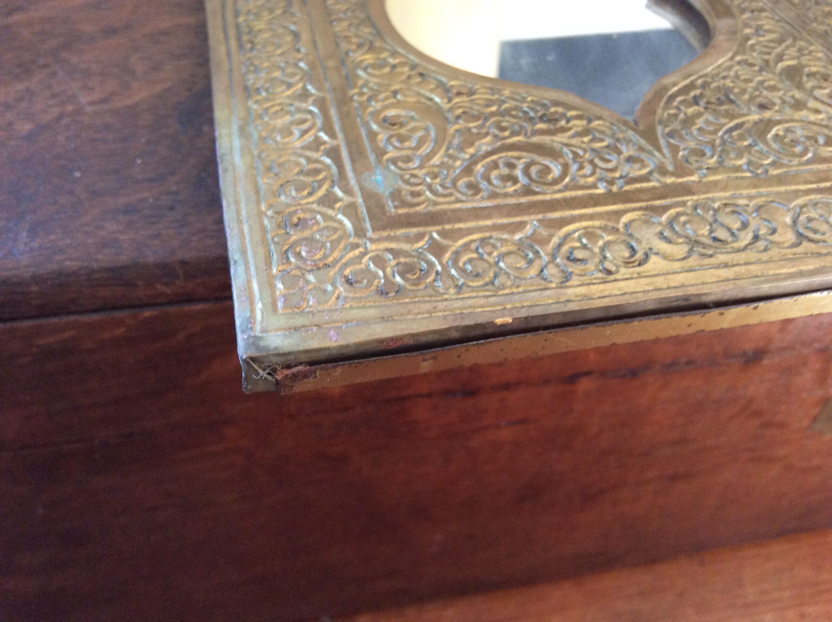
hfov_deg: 56.9
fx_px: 768
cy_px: 311
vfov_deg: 44.1
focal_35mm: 32
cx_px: 416
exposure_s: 1/25
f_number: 2.4
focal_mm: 3.3
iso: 200
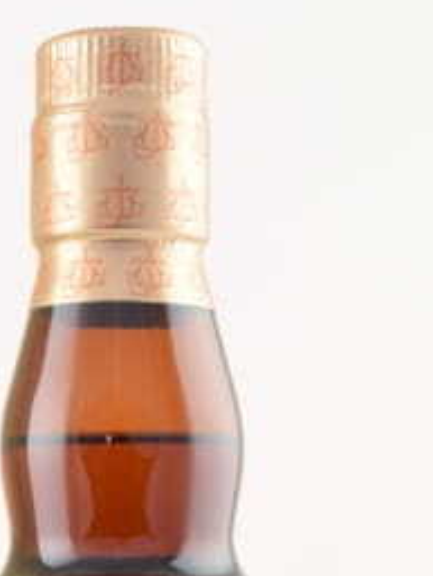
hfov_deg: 6.4
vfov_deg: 8.5
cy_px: 706
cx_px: -295
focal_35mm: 230
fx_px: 3833
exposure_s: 1/10
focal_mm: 40
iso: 100
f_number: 10
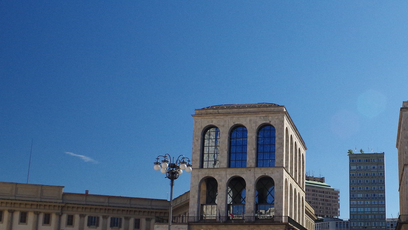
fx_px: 519
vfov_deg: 24.7
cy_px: 163
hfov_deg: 41.8
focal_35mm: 48
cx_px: 299
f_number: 8
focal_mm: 18
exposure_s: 1/800
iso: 1000
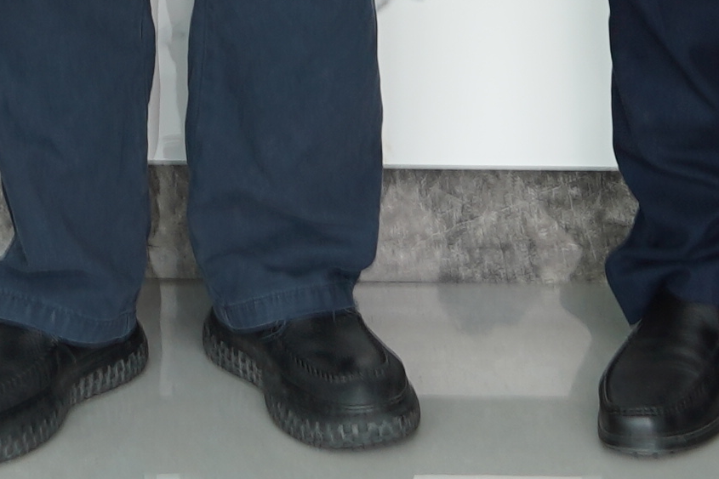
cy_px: -1013
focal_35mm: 213
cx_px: 152
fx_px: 4253
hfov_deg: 9.6
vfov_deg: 5.9
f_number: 5.6
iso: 100
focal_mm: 30
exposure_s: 1/50
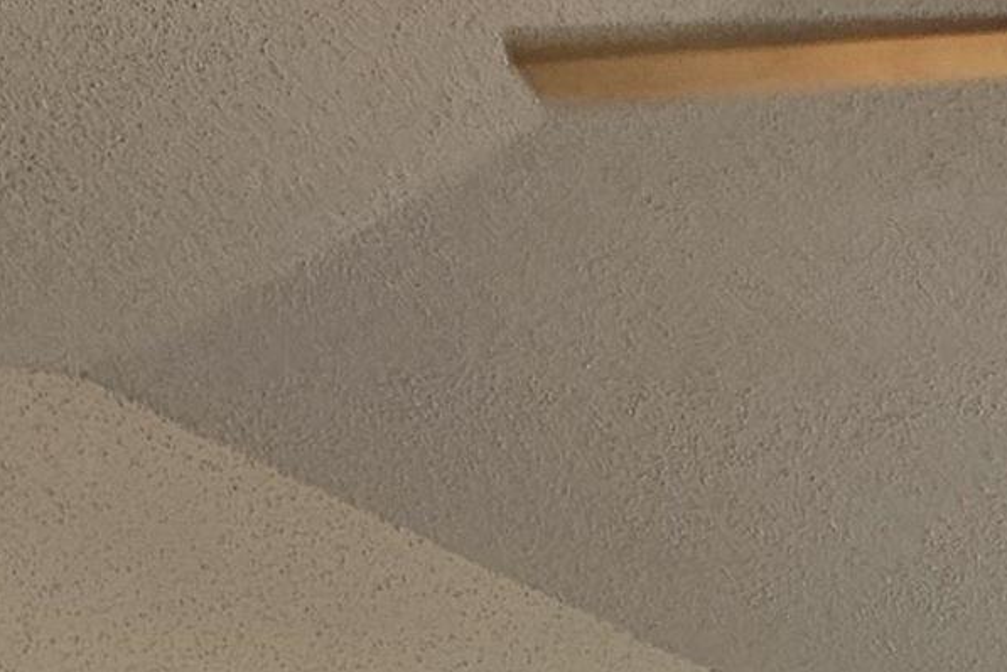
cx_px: 1410
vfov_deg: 9.5
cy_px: 1781
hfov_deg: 15.6
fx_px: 3440
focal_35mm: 123
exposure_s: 1/120
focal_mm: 6.3
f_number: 1.7
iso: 40
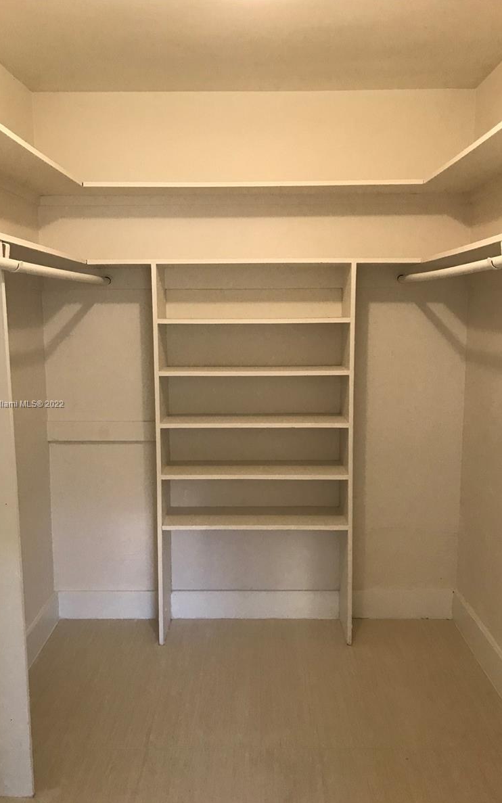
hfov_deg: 41.8
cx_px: 244
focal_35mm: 30
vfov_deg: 62.9
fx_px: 657
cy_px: 405
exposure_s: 1/15
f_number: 1.8
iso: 40
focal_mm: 3.99
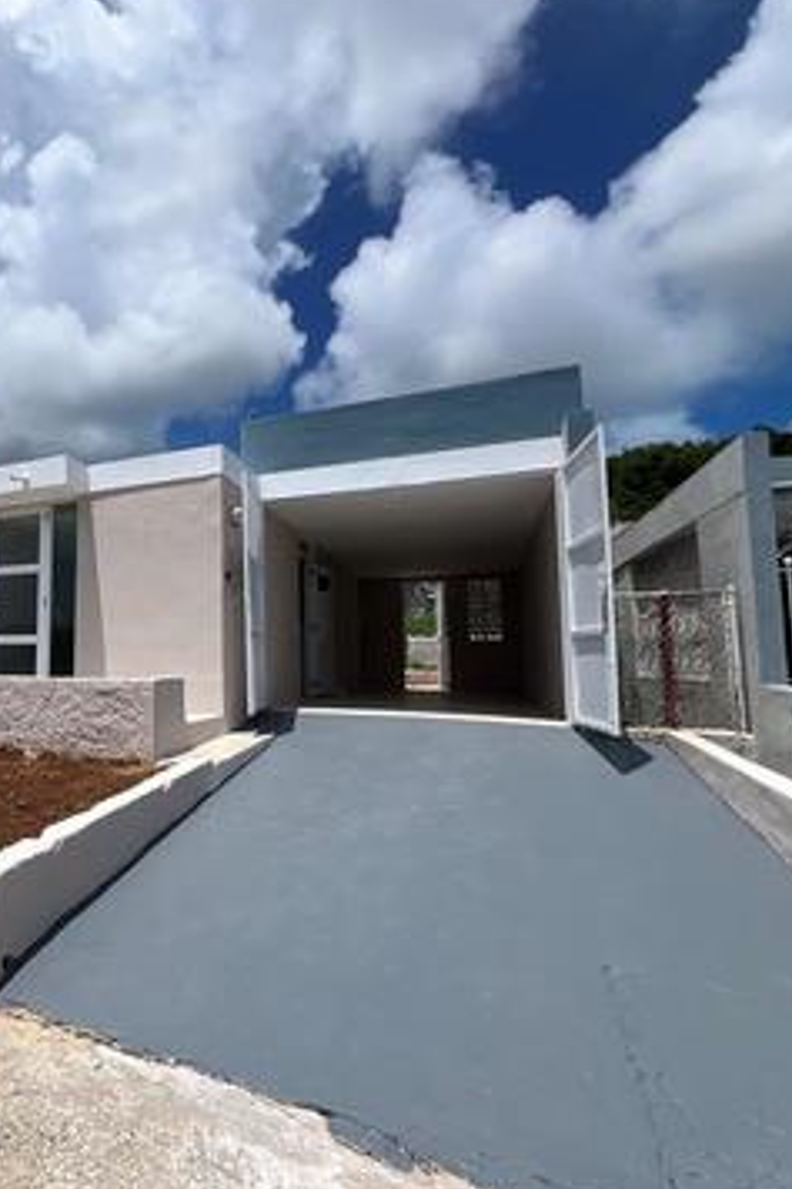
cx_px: 97
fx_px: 628
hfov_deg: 56.7
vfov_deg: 86.9
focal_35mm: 19
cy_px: 603
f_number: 1.8
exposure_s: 1/3425
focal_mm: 1.57
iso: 32
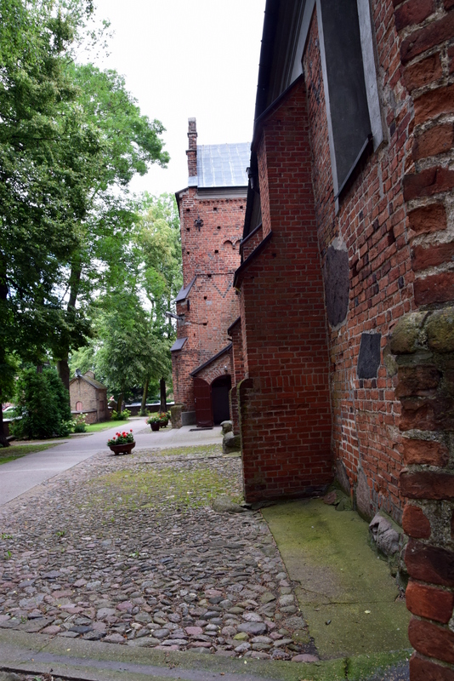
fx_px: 510
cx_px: 227
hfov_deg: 48.0
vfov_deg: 67.4
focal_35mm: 27
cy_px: 340
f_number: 8
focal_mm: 18
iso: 400
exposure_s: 1/60
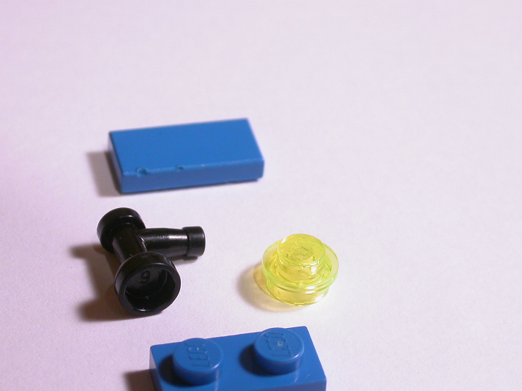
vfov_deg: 10.0
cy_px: 234
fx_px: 2231
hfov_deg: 13.3
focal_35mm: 148
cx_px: 211
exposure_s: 1/20.9
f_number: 4
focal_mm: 21.3
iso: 100
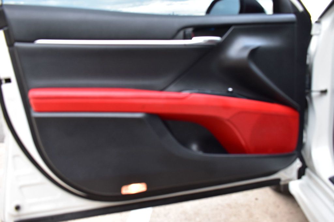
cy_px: 111
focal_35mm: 30
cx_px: 167
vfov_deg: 43.6
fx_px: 278
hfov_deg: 61.9
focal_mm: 20
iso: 560
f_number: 6.3
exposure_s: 1/15
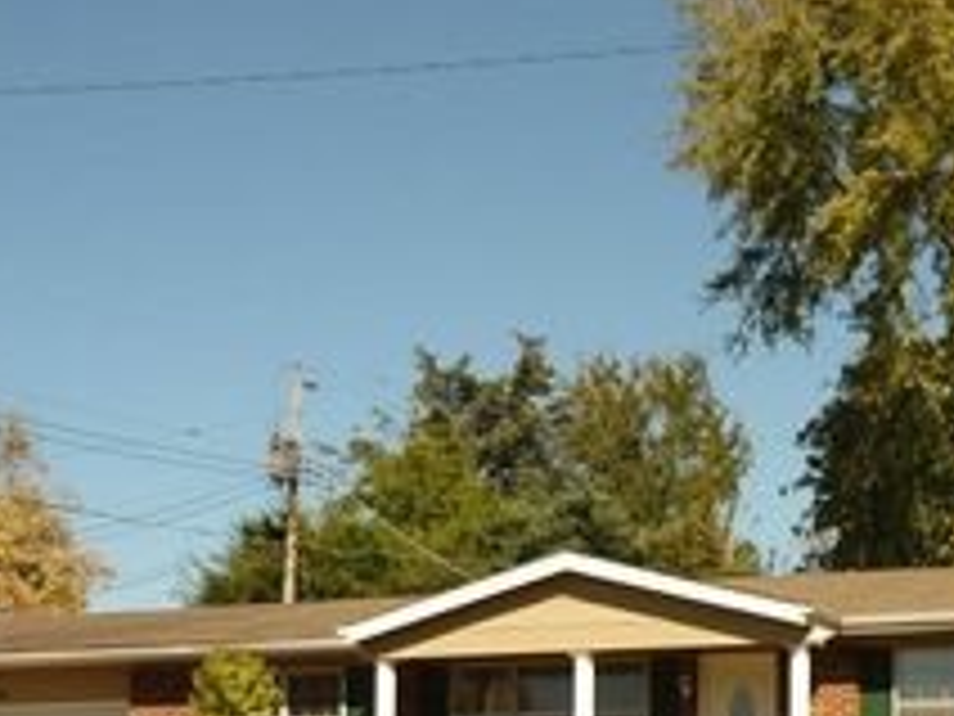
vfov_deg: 18.2
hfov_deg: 24.6
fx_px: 2150
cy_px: 799
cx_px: 778
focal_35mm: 78
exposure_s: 1/250
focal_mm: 5.5
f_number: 8
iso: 100
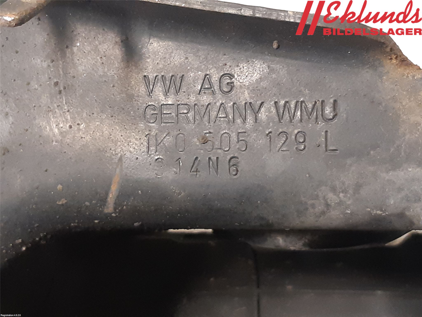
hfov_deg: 67.3
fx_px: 317
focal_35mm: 26
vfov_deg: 53.1
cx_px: 211
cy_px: 158
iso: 250
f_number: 1.7
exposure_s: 1/25
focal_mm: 3.93
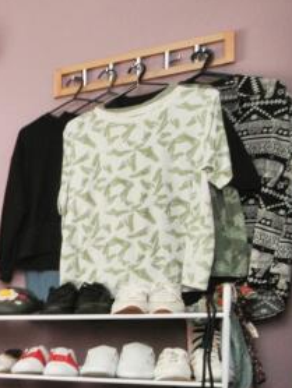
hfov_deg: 17.0
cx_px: -341
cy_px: 310
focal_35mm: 53
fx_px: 595
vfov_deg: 35.0
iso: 400
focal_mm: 10
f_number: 5.6
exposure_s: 1/20
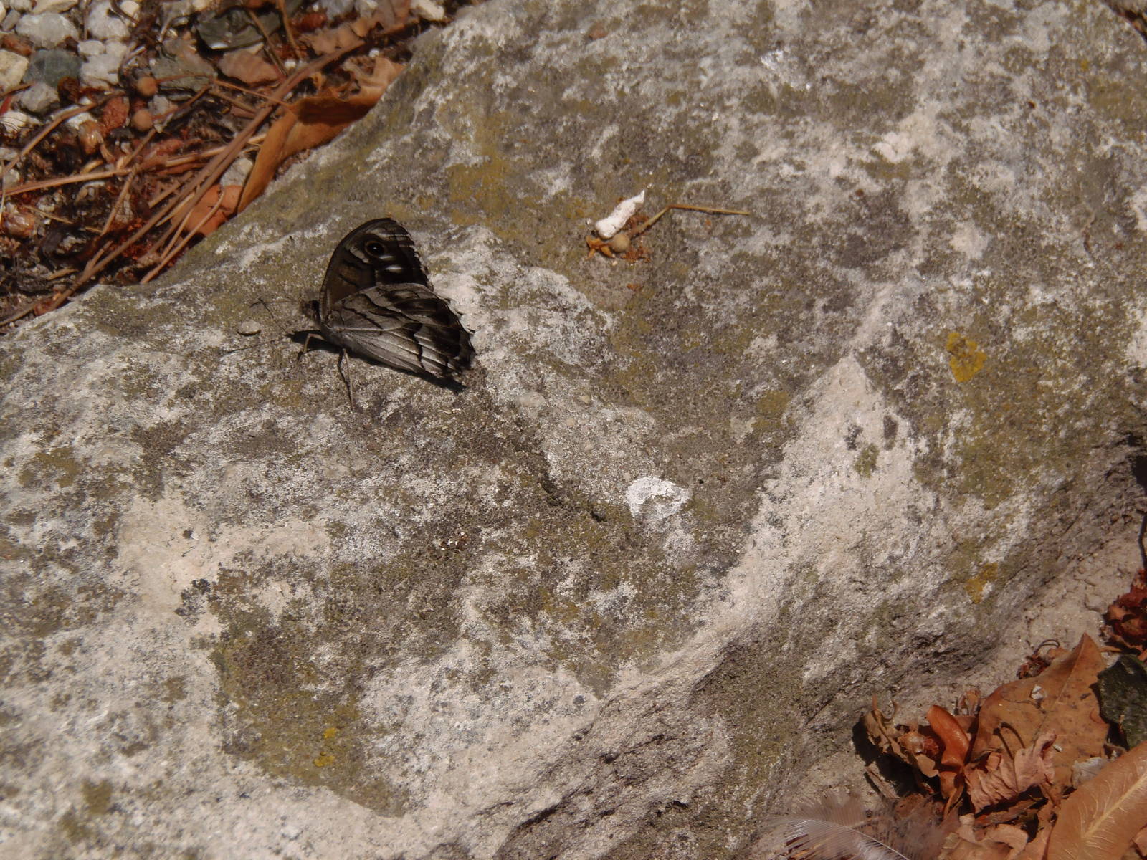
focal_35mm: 242
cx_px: 574
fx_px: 8019
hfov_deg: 8.2
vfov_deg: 6.1
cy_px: 430
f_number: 5.1
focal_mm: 44.9
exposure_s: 1/640
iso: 64
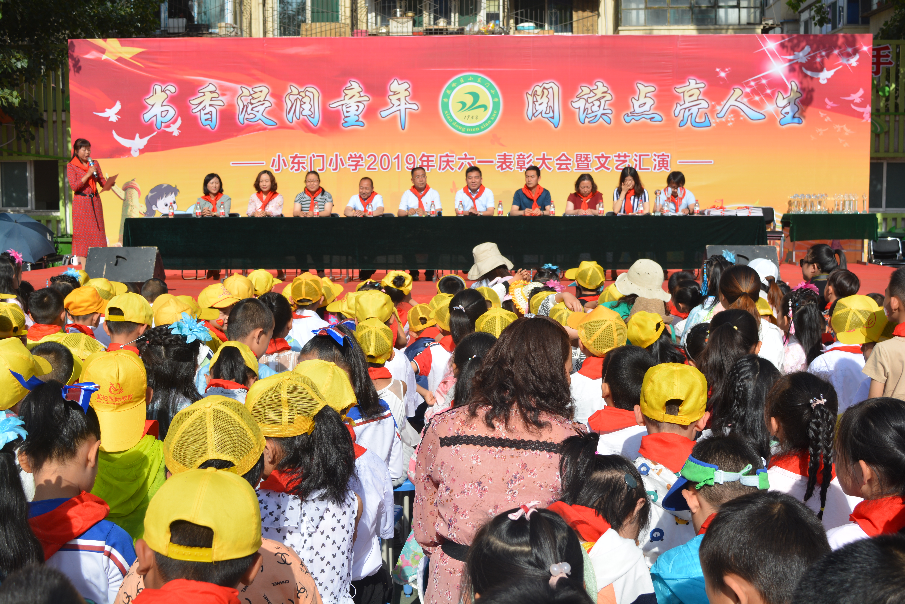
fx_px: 1131
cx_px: 452
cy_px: 302
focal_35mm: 45
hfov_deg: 43.6
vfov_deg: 29.9
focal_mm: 30
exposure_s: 1/320
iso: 100
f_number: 9
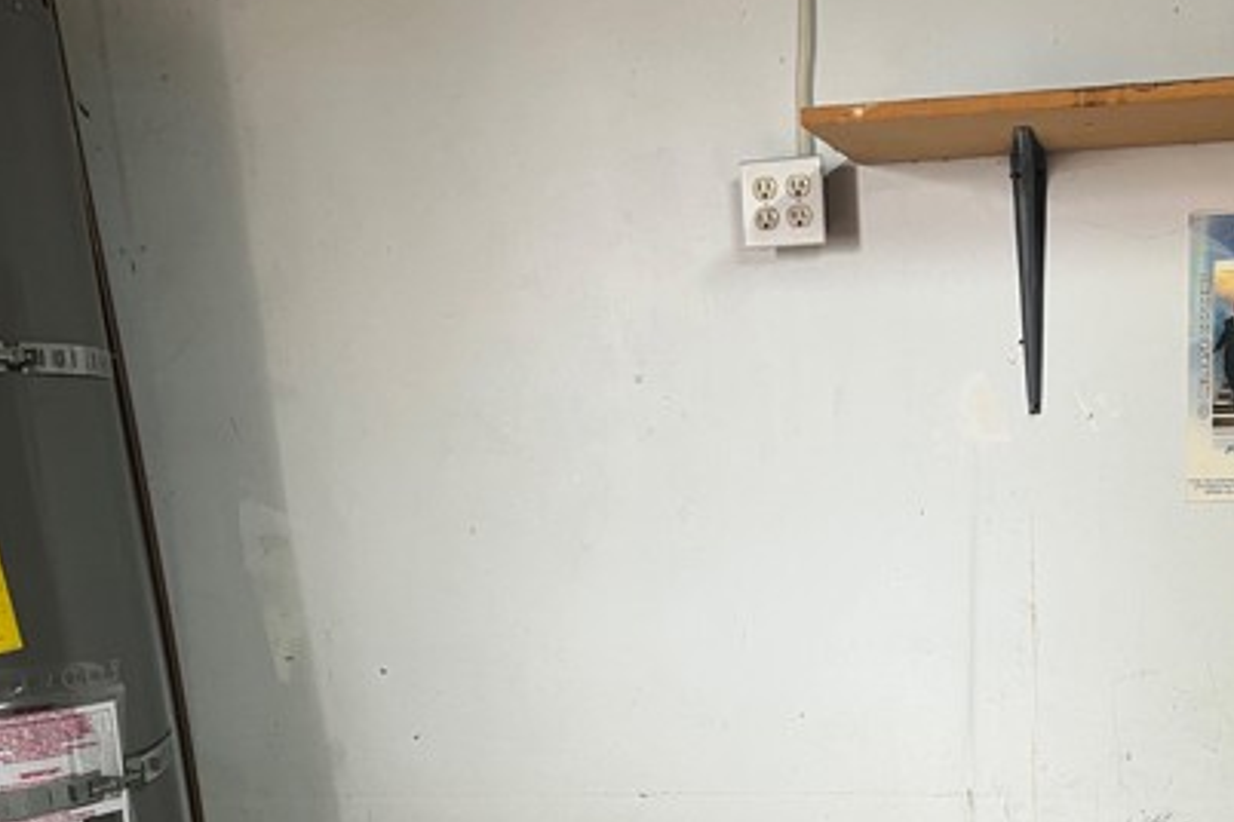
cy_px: 638
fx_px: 1474
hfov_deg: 44.7
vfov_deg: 30.5
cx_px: 829
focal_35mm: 43
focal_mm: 5.7
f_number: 1.5
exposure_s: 1/60
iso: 160
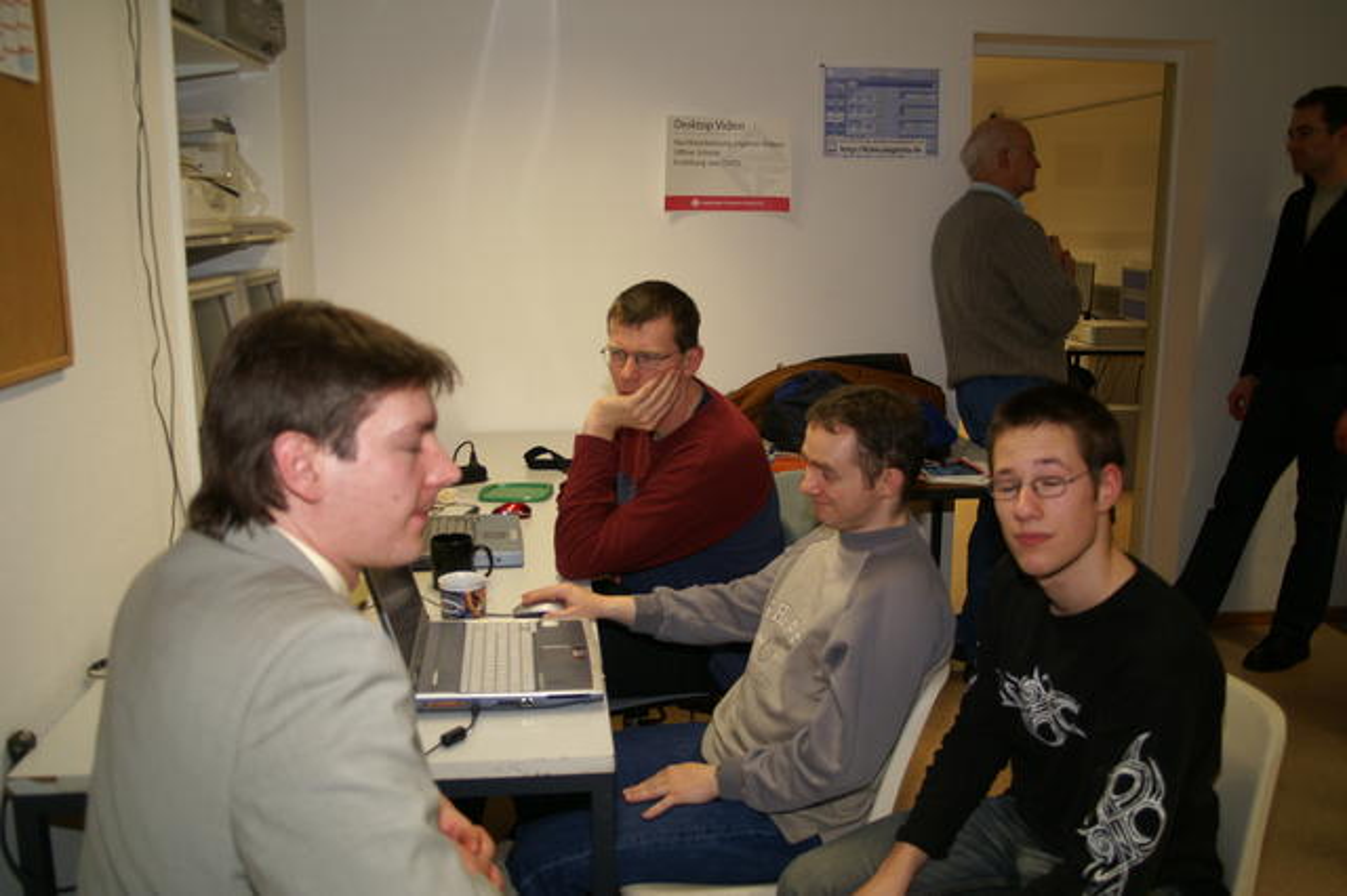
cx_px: 674
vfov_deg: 39.9
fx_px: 1234
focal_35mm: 33
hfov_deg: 57.2
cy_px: 448
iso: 100
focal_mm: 22
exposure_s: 1/60
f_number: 4
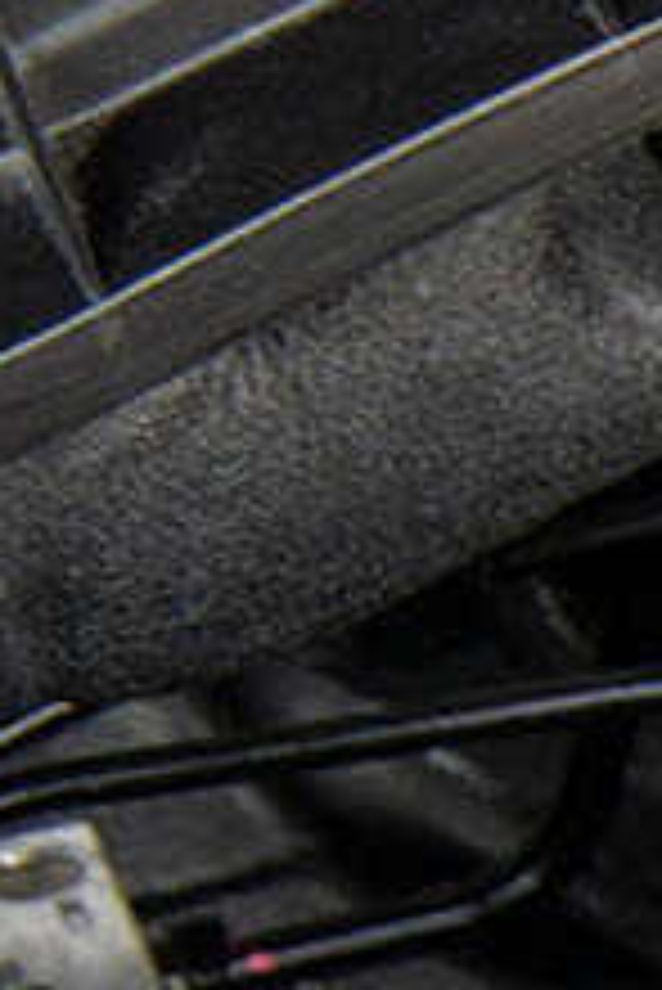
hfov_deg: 4.0
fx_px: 7683
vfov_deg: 7.1
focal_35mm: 279
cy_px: 2034
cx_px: 4062
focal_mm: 32
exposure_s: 1/50
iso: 200
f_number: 4
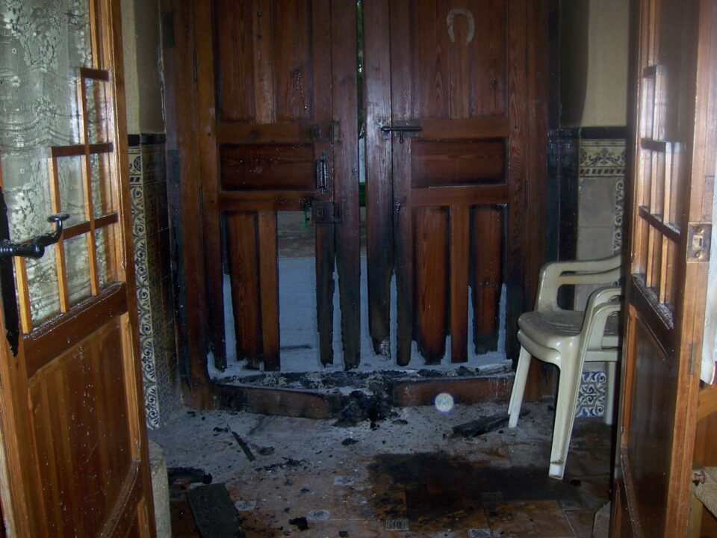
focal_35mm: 36
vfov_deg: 39.7
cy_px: 269
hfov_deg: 51.4
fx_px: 746
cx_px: 358
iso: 125
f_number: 2.8
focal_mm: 6.2
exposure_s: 1/60
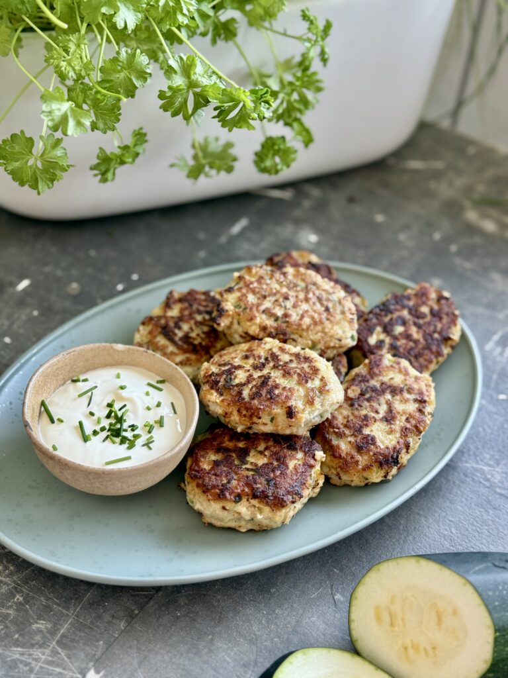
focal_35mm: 48
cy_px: 339
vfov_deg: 39.7
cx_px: 254
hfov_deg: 30.3
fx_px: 939
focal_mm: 6.76
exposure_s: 1/71
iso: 100
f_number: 1.78
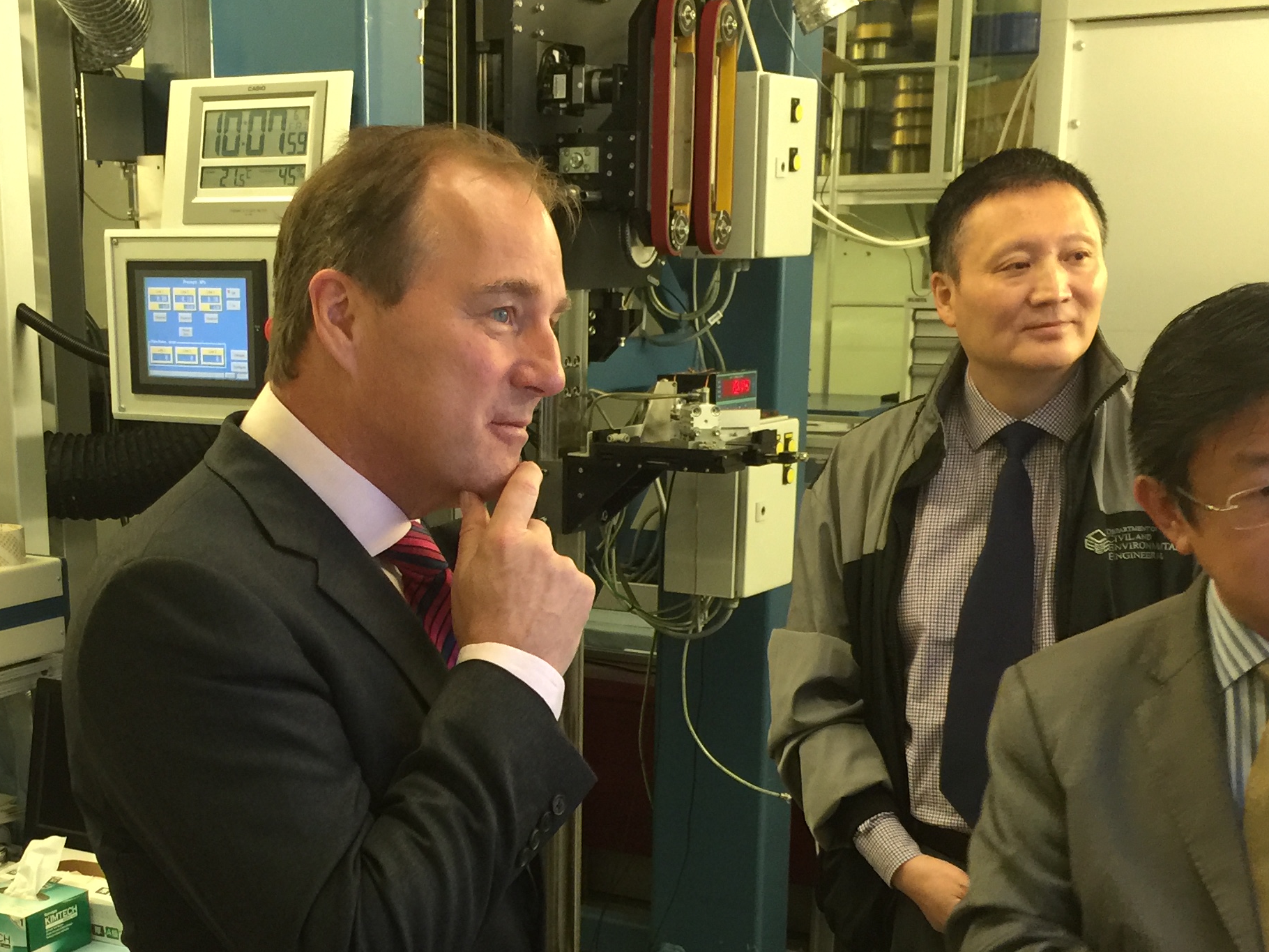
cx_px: 461
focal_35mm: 52
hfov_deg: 36.6
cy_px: 719
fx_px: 1906
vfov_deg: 27.6
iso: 100
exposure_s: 1/17
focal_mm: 4.15
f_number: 2.2
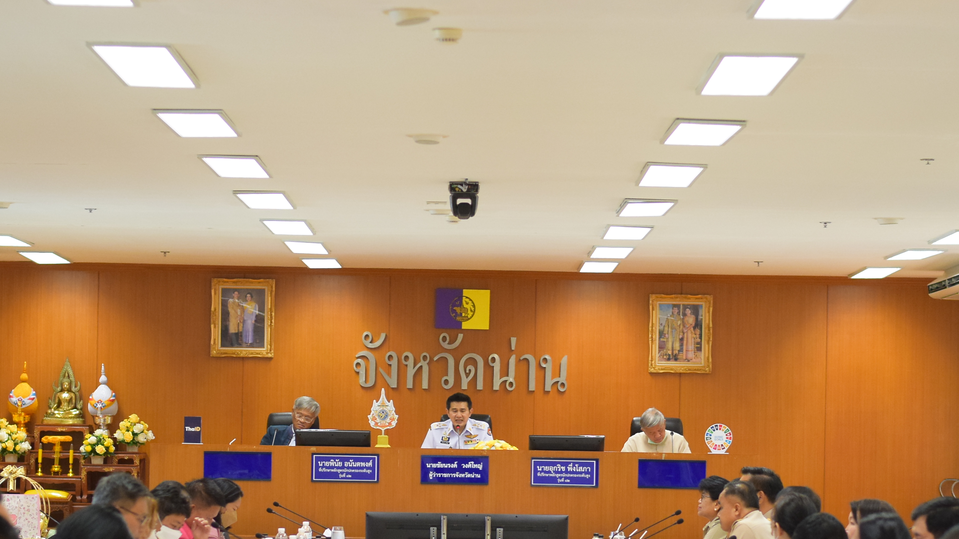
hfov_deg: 18.6
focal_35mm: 115
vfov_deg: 10.5
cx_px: 473
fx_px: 2924
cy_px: 427
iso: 1250
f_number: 2.8
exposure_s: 1/320
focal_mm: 50
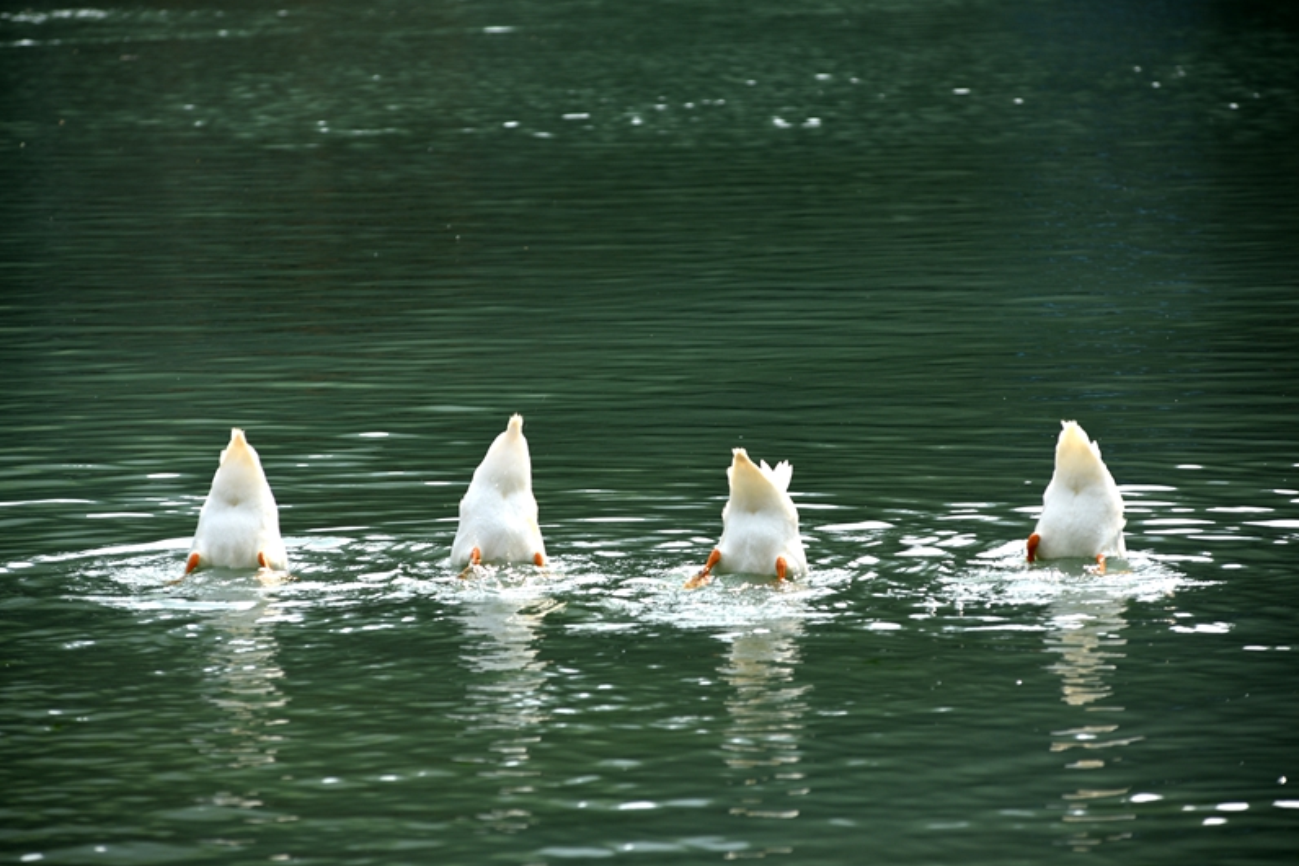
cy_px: 432
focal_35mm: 201
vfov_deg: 6.8
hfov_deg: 10.2
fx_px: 7254
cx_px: 650
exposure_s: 1/250
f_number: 7.1
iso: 100
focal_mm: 200
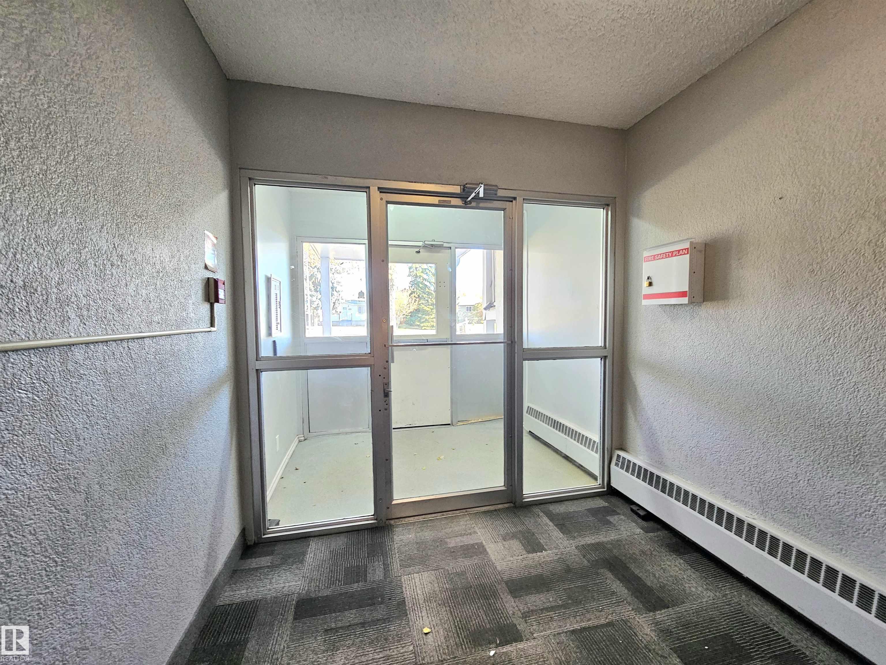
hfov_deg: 106.2
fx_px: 333
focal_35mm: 13
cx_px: 443
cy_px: 332
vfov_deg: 89.9
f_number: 2.2
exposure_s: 1/60.2
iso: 200
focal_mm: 2.2
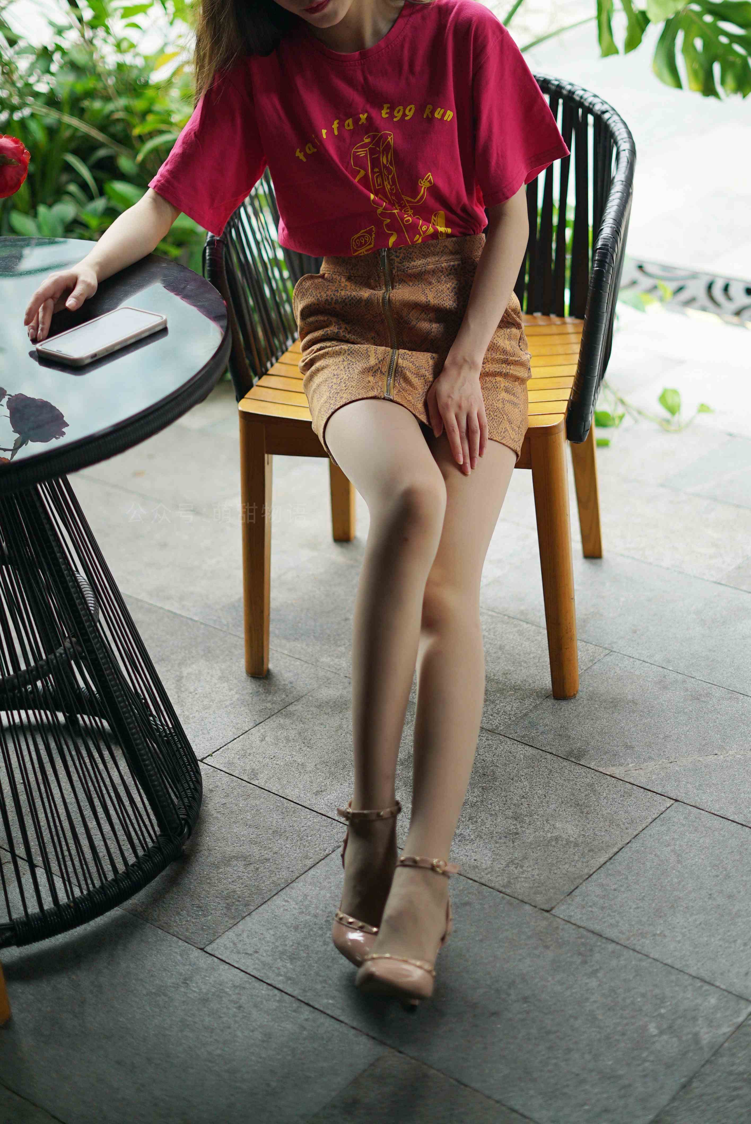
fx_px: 1562
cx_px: 376
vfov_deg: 39.6
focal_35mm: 50
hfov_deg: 27.0
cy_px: 562
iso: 200
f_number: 1.8
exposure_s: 1/500
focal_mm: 50
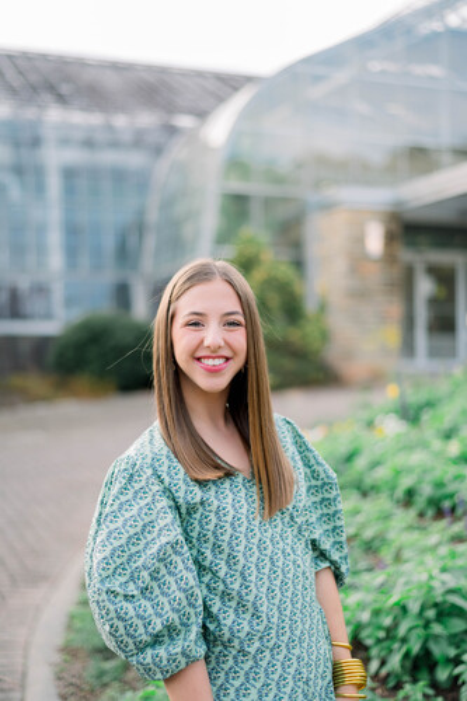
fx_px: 974
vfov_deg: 39.6
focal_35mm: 50
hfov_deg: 27.0
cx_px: 234
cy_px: 350
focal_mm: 50
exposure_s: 1/320
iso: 125
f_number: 1.8
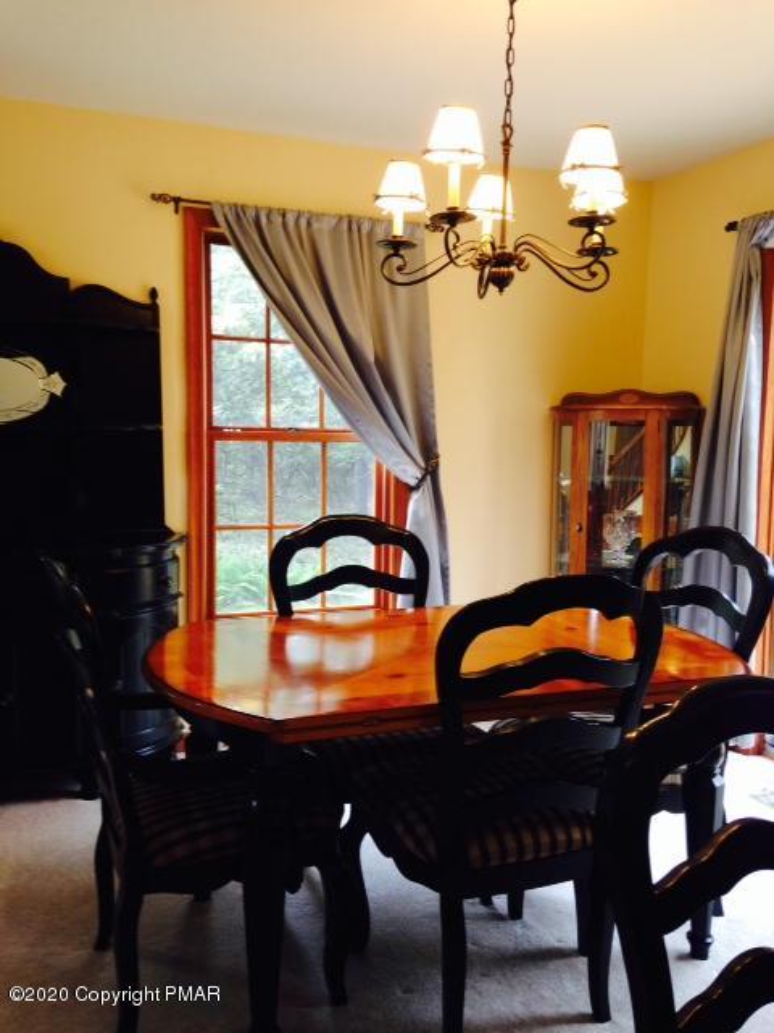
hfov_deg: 42.9
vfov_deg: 55.4
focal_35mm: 33
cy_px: 516
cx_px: 387
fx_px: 984
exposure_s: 1/30
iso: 64
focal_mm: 4.12
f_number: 2.4
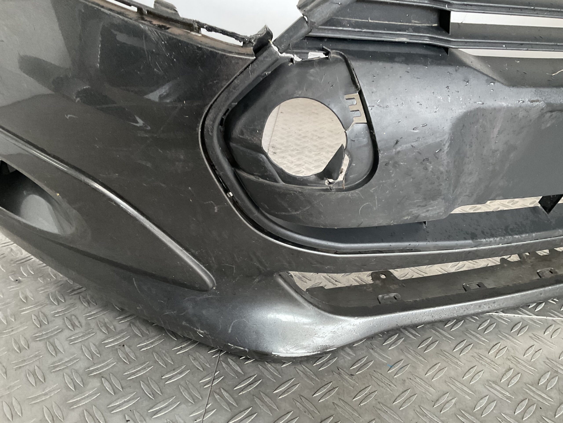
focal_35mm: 29
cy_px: 212
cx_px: 282
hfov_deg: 61.7
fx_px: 472
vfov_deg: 48.2
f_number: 1.8
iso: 250
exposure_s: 1/30
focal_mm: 3
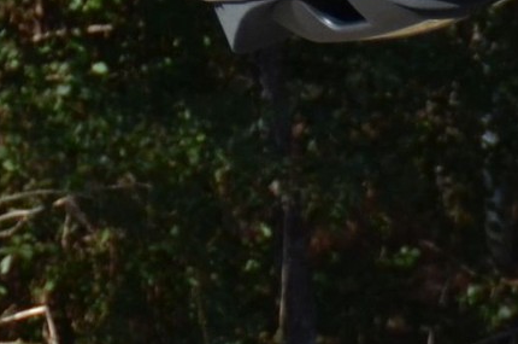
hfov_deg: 2.1
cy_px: 583
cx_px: 1288
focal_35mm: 976
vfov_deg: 1.4
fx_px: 14017
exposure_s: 1/1600
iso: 400
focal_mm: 112
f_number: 5.6
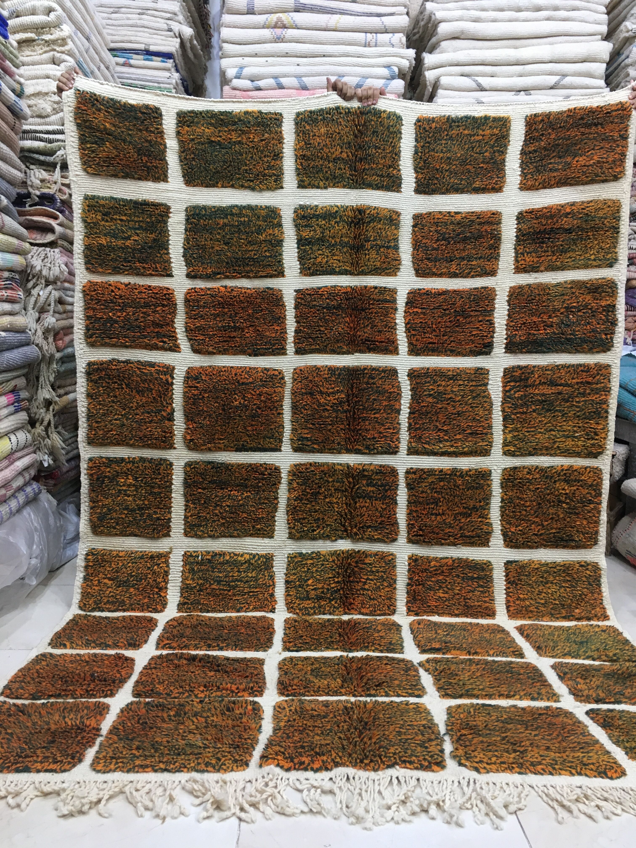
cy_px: 424
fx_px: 710
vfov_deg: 61.7
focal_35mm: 29
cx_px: 318
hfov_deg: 48.2
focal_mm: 4.15
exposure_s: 1/33
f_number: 2.2
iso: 100
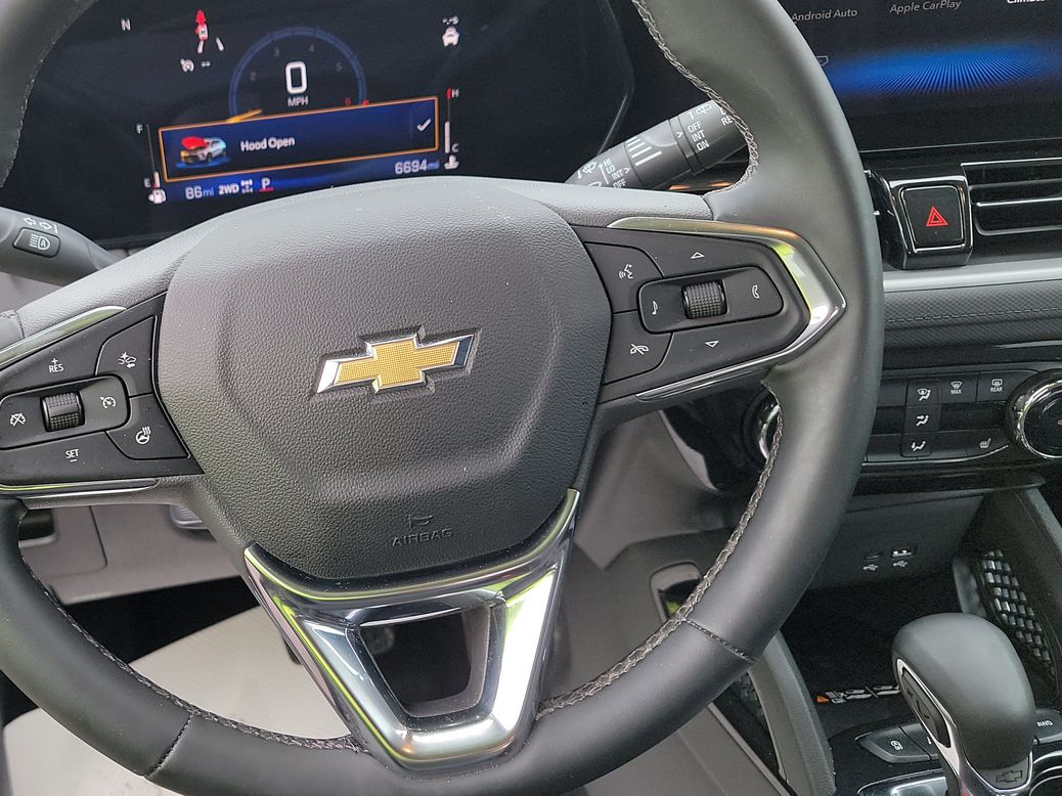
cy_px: 337
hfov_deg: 48.3
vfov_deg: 38.6
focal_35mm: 37
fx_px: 1135
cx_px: 270
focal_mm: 6.7
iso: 106
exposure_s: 1/59
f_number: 1.8
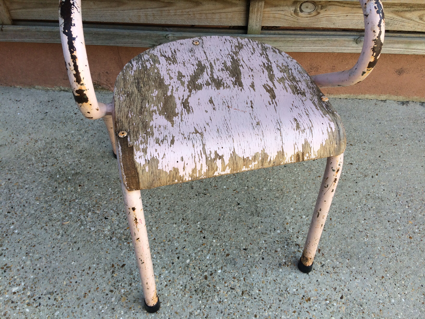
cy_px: 160
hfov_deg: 61.7
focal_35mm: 29
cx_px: 212
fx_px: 356
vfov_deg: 48.2
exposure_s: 1/287
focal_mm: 4.15
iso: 32
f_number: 2.2
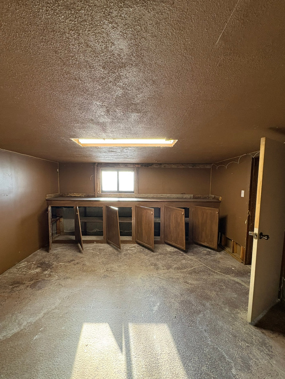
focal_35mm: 15
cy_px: 197
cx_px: 140
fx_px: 165
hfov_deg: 81.8
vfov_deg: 98.1
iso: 320
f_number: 2.2
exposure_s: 1/60
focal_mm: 2.22
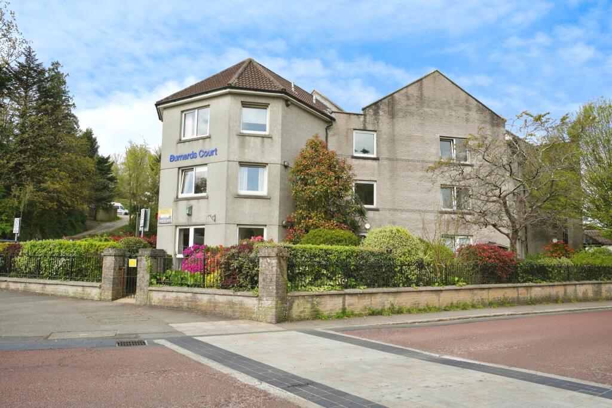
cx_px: 306
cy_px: 204
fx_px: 459
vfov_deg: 47.9
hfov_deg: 67.4
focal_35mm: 27
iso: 800
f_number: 9
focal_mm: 27
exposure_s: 1/800
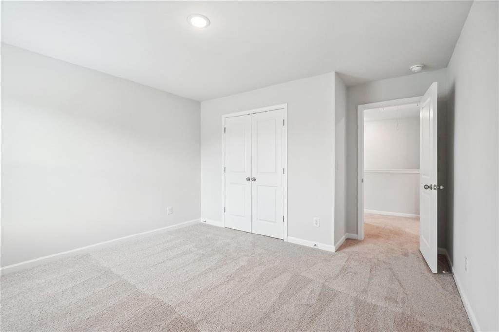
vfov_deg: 73.7
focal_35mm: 16
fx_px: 222
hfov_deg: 96.8
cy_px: 166
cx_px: 250
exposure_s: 1/13
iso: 400
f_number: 8
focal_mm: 16
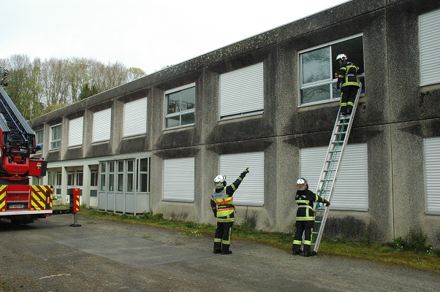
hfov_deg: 57.3
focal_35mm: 33
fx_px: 403
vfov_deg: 39.9
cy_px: 146
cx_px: 220
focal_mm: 22
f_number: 13
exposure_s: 1/800
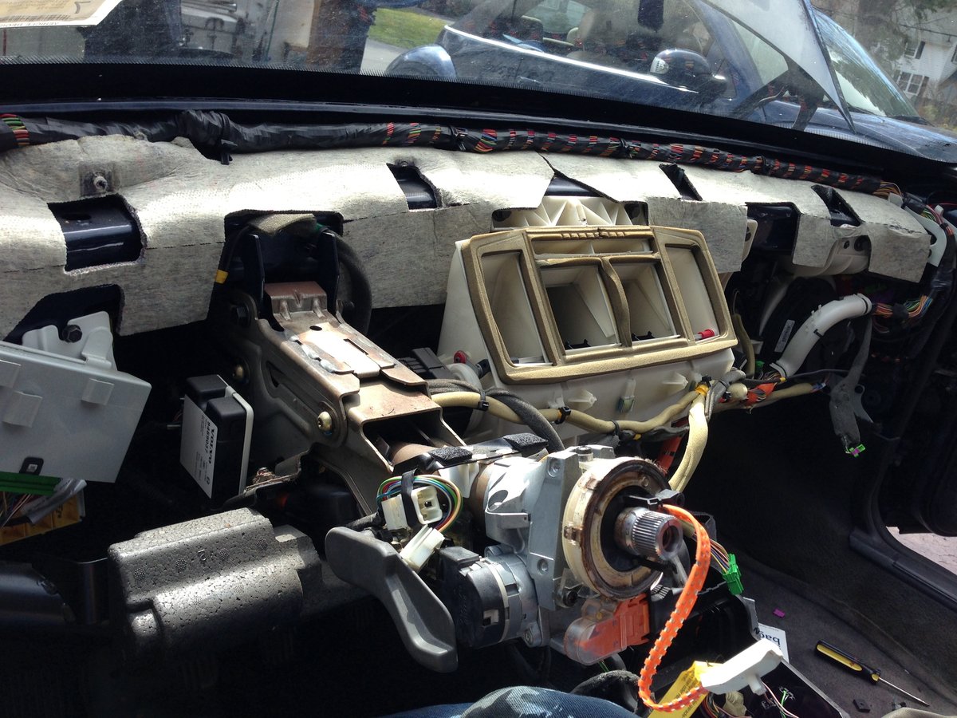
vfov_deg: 42.9
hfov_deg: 55.4
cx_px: 478
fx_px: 912
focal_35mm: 33
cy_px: 359
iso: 50
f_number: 2.4
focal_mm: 4.13
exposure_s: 1/299
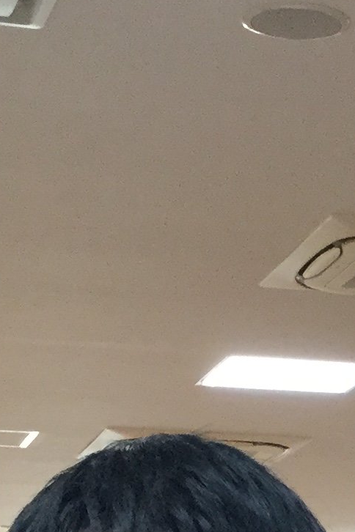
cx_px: 659
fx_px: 2145
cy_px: 876
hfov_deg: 9.0
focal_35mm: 145
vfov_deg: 13.1
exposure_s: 1/30
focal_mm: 3.3
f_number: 2.4
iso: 40
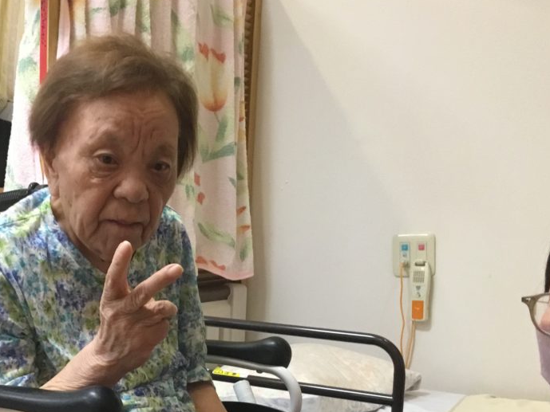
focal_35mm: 54
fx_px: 858
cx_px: 233
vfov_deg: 26.6
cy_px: 328
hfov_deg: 35.5
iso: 160
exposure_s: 1/30
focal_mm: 3.3
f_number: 2.4
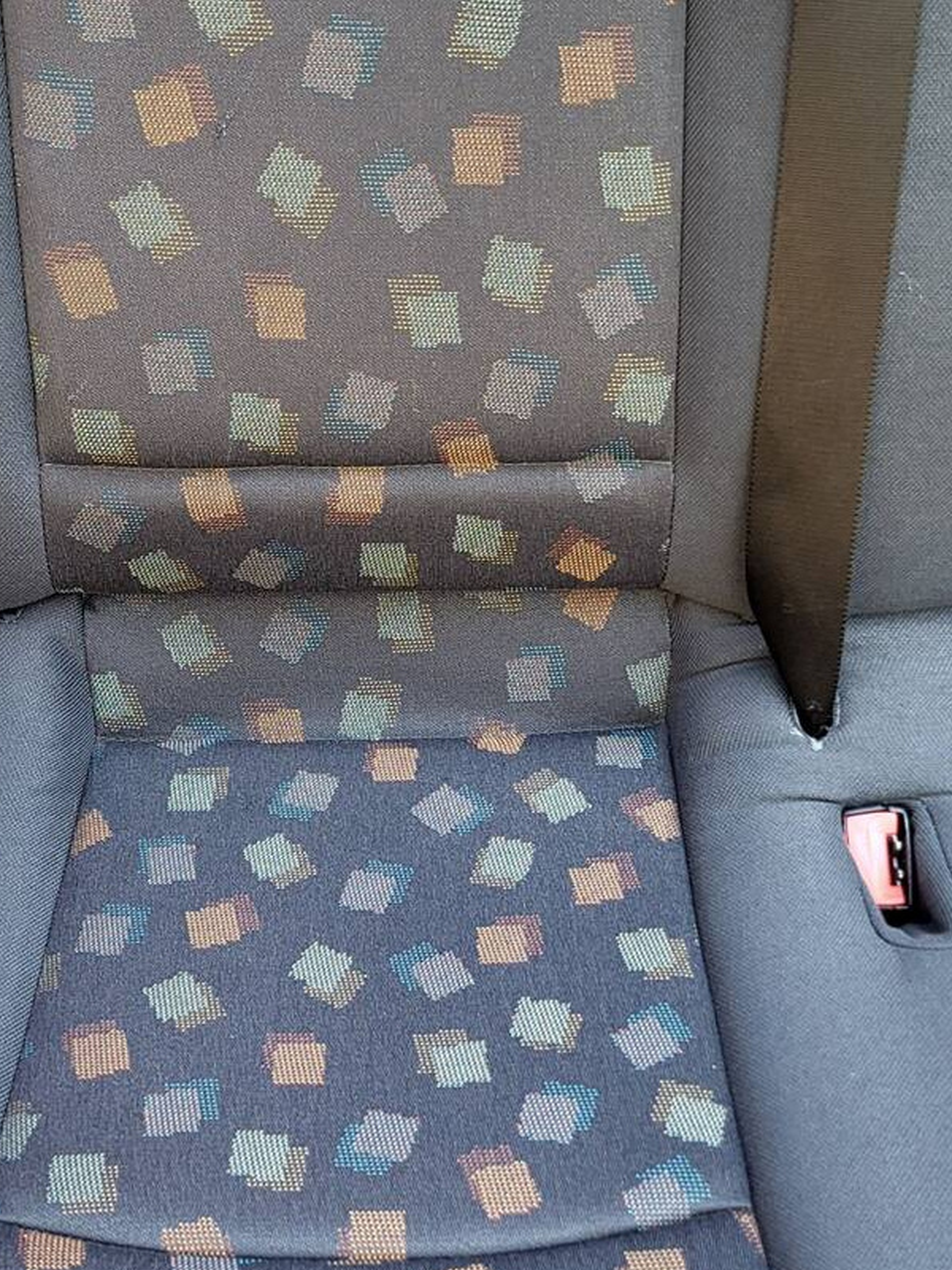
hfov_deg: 28.0
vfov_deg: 36.8
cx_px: 395
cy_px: 683
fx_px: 1907
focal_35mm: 52
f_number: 1.8
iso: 100
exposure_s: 1/100
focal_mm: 5.4
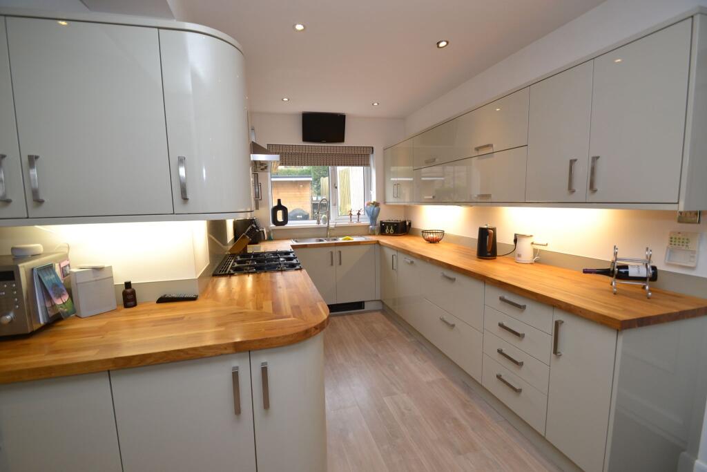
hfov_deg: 100.4
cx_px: 354
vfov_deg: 77.3
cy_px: 236
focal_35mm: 15
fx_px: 295
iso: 400
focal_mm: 10
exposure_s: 1/60
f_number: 3.5
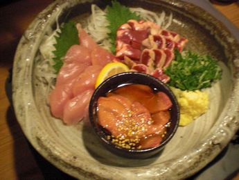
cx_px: 120
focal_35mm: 38
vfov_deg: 37.7
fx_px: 262
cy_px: 90
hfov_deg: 49.0
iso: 800
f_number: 3.1
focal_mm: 6.3
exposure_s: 1/10
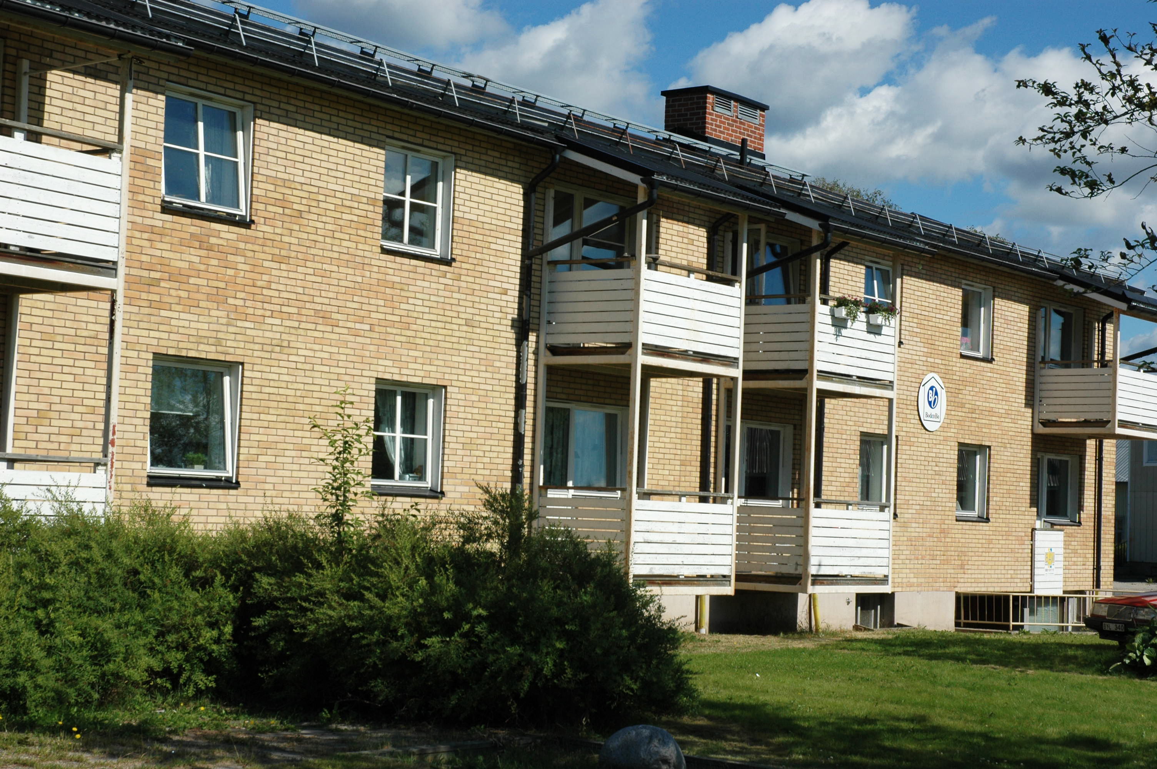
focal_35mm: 66
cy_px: 384
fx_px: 2119
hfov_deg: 30.5
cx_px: 578
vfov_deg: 20.6
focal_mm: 44
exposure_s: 1/500
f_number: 11
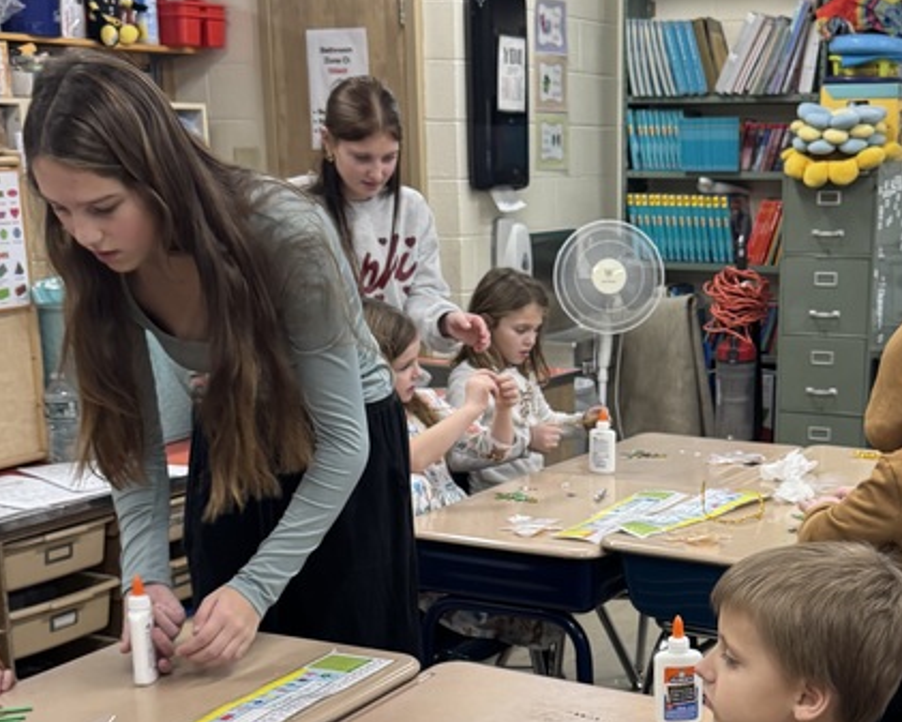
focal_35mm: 57
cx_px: 632
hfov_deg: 32.6
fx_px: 1522
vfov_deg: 26.3
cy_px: 557
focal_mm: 6.76
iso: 200
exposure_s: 1/120
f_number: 1.78
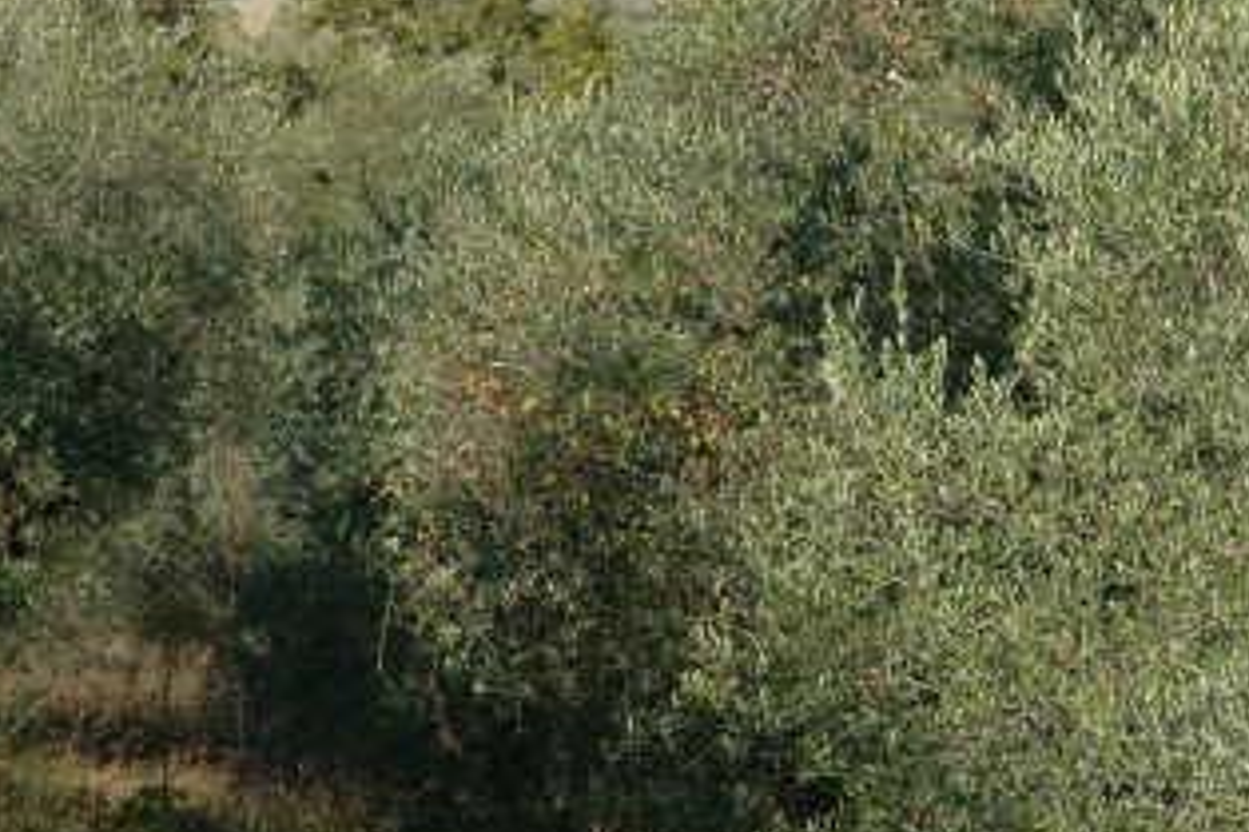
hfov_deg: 10.8
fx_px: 6559
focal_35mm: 189
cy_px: 32
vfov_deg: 7.2
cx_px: 1130
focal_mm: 55
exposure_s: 1/500
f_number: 6.3
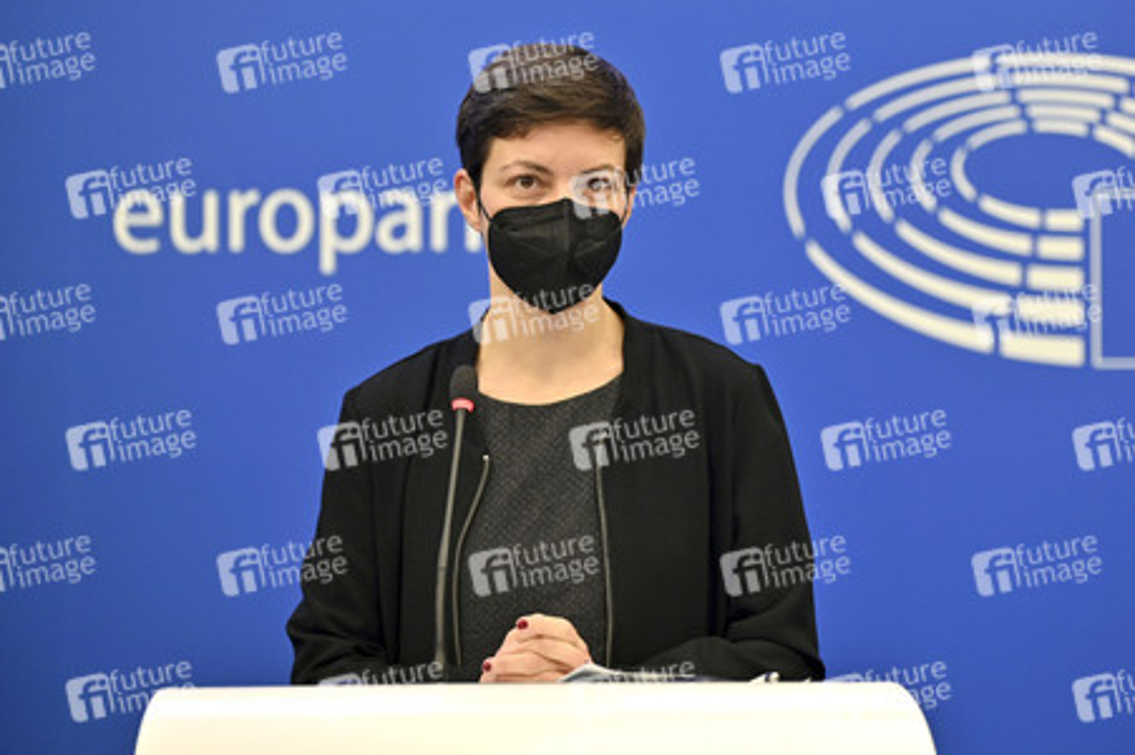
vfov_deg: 10.1
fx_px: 4253
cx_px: 568
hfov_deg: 15.2
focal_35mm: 135
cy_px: 378
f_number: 2.8
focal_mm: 135
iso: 640
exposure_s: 1/160
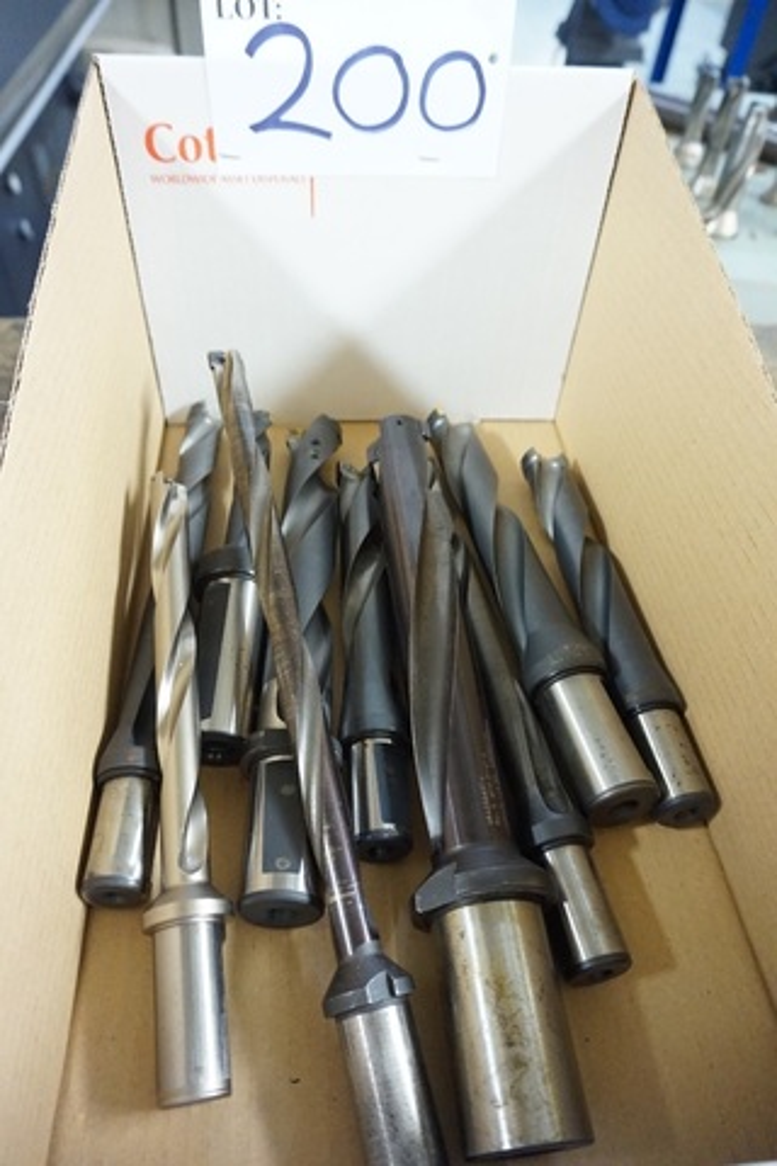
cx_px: 388
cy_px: 583
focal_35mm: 24
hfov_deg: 53.1
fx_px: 777
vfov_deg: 73.7
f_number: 3.5
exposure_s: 1/60
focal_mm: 16
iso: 2500
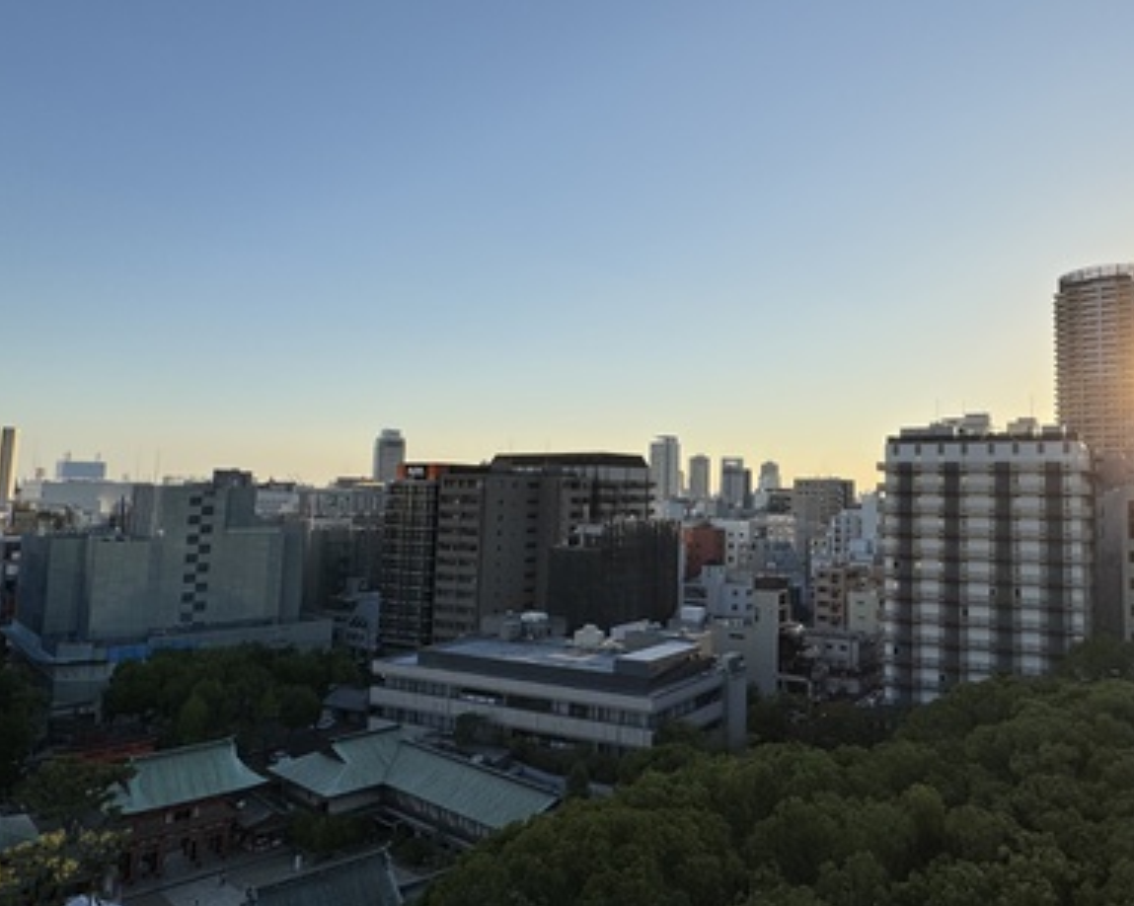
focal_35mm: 25
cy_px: 416
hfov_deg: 65.8
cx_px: 782
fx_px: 839
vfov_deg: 56.7
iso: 50
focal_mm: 2.22
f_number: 2.2
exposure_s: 1/1927
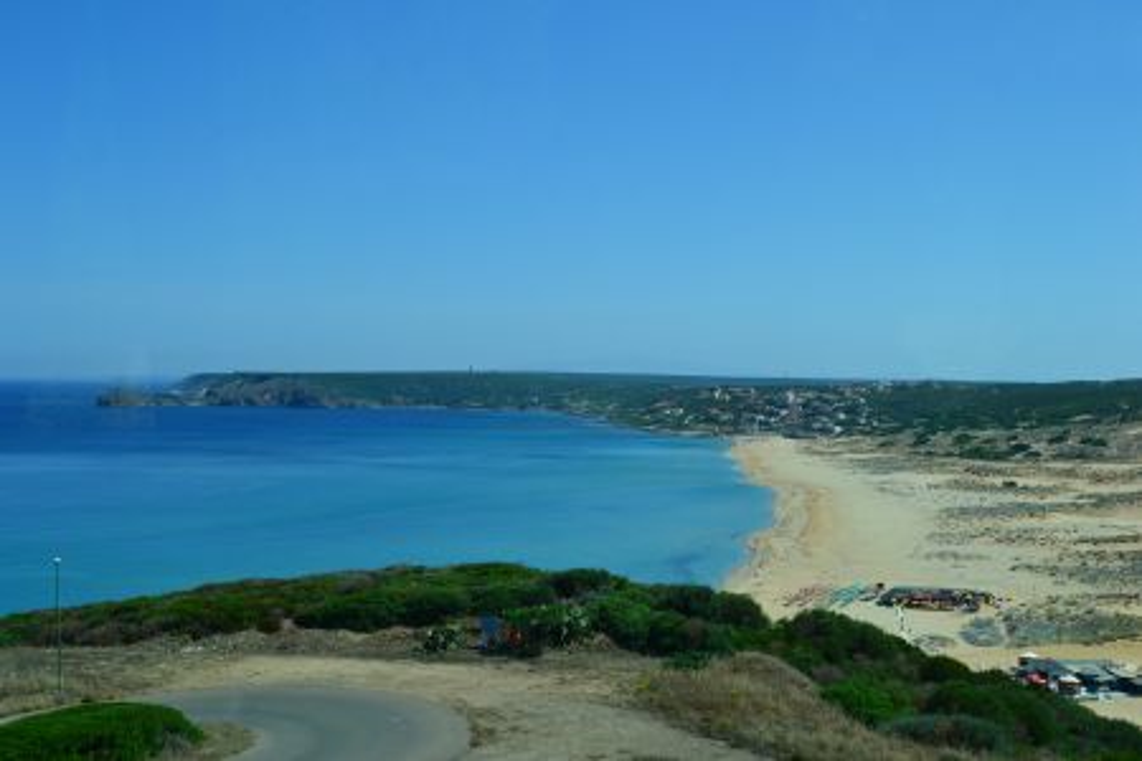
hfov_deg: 41.1
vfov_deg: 28.1
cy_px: 380
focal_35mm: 48
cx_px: 571
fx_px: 1523
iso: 360
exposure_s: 1/500
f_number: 11
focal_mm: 32
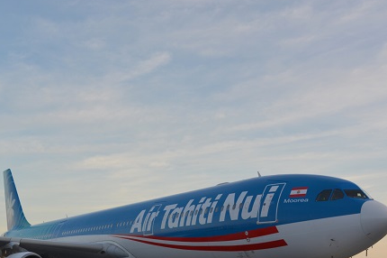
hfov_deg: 33.6
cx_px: 124
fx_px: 634
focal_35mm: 59
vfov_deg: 22.8
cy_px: 182
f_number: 6.3
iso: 200
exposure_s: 1/160
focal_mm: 26
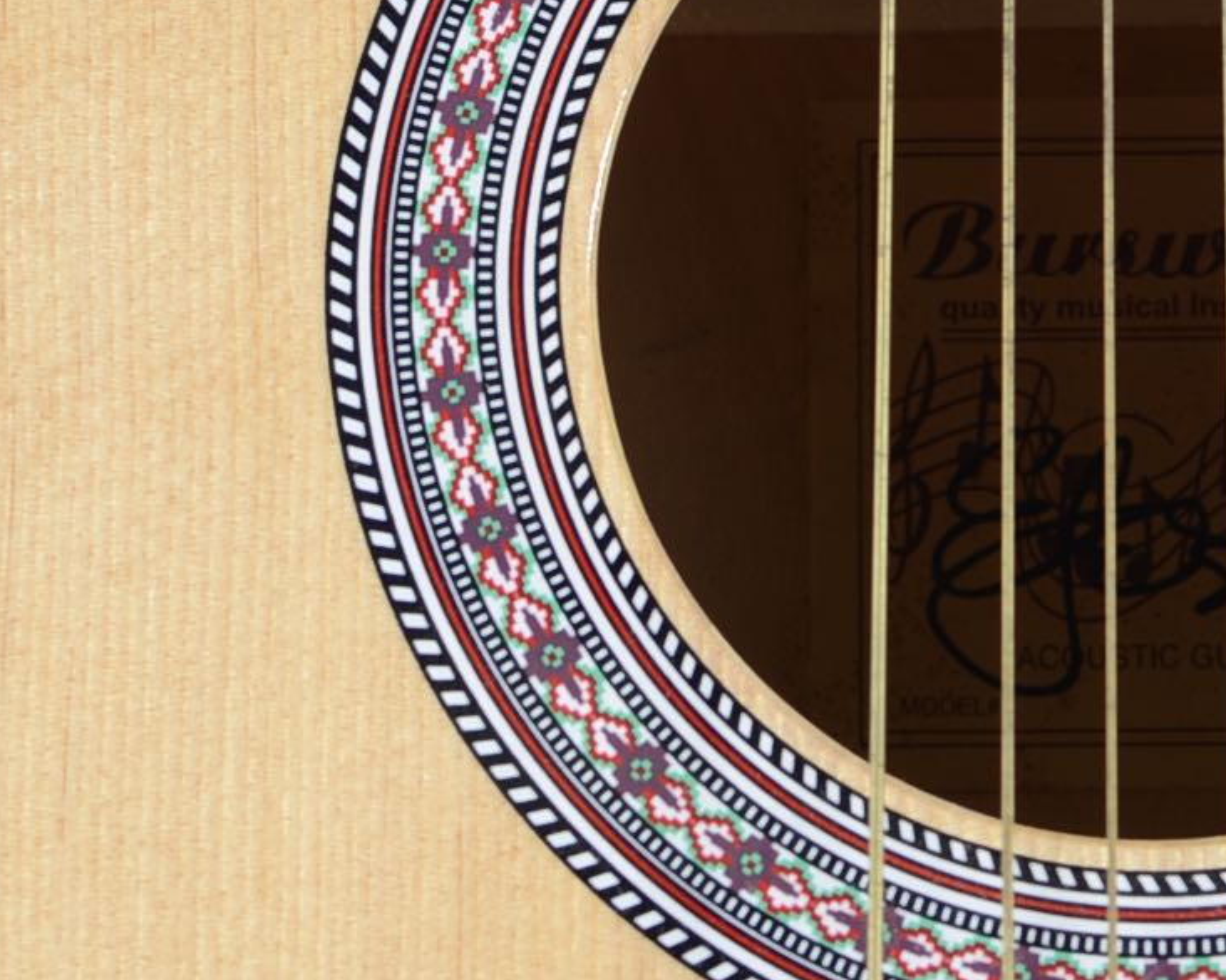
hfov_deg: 11.6
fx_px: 6006
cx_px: 1161
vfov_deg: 9.3
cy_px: 285
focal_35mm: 166
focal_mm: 35
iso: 100
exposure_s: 1/125
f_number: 5
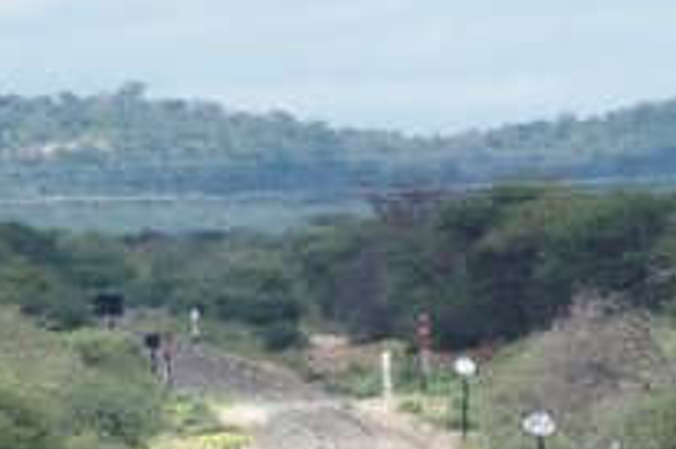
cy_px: 529
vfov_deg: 1.9
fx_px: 13659
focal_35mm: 728
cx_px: 729
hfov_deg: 2.8
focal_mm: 64.3
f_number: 4
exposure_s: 1/800
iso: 100
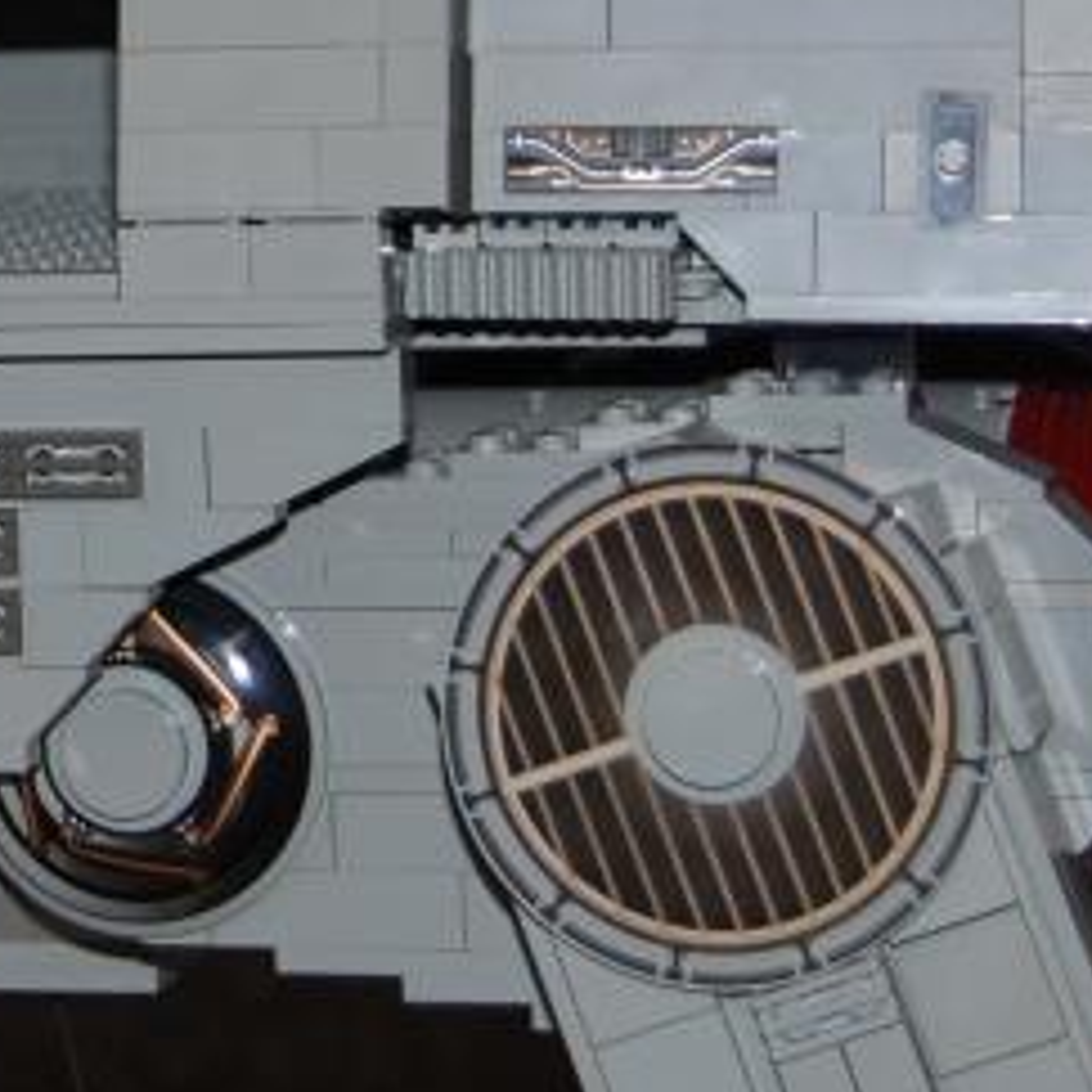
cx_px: -211
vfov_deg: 10.1
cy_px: -11
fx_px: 6139
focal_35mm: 172
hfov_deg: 10.0
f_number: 4.5
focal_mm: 32
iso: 100
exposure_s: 1/125
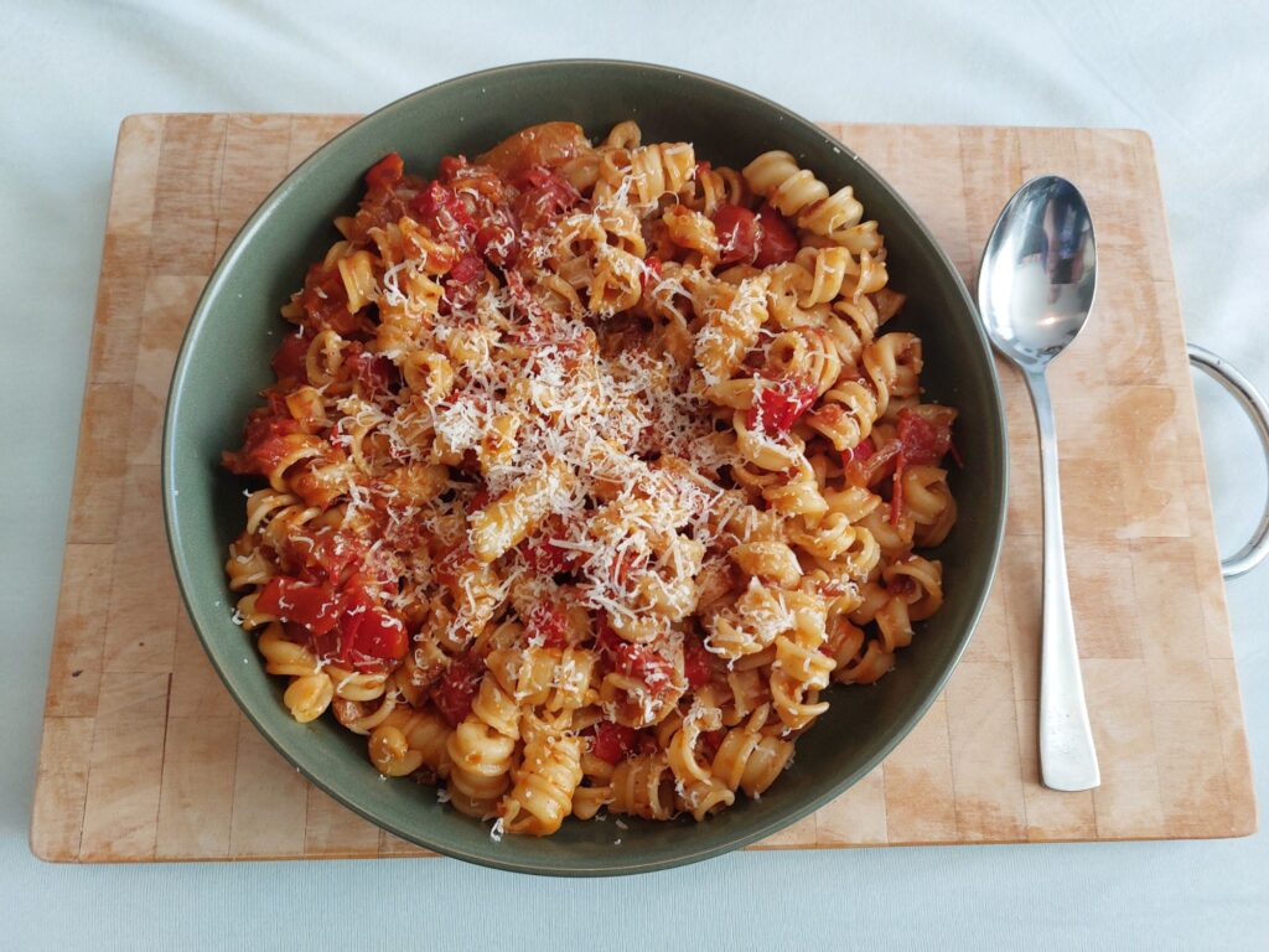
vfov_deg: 54.9
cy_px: 476
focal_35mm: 25
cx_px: 634
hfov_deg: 69.4
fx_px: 916
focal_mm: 5.23
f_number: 1.8
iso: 200
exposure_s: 1/50
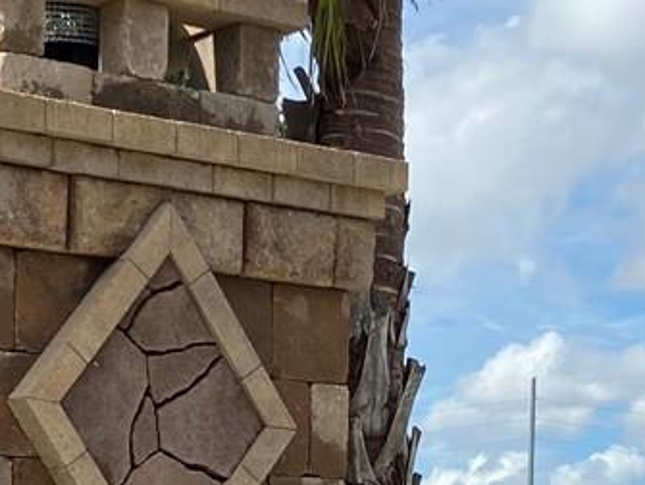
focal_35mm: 124
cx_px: 350
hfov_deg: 15.9
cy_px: 631
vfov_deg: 11.7
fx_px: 2313
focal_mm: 4.25
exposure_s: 1/3401
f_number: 1.8
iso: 32
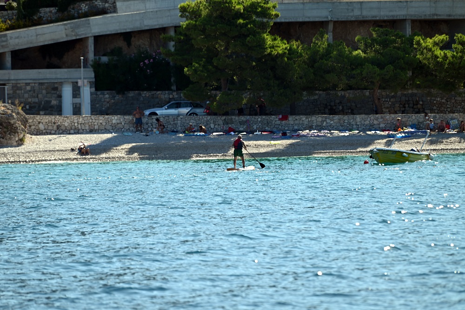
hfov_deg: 6.9
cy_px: 155
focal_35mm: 300
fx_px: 3875
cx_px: 232
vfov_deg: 4.6
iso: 110
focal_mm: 300
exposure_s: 1/320
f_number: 5.6
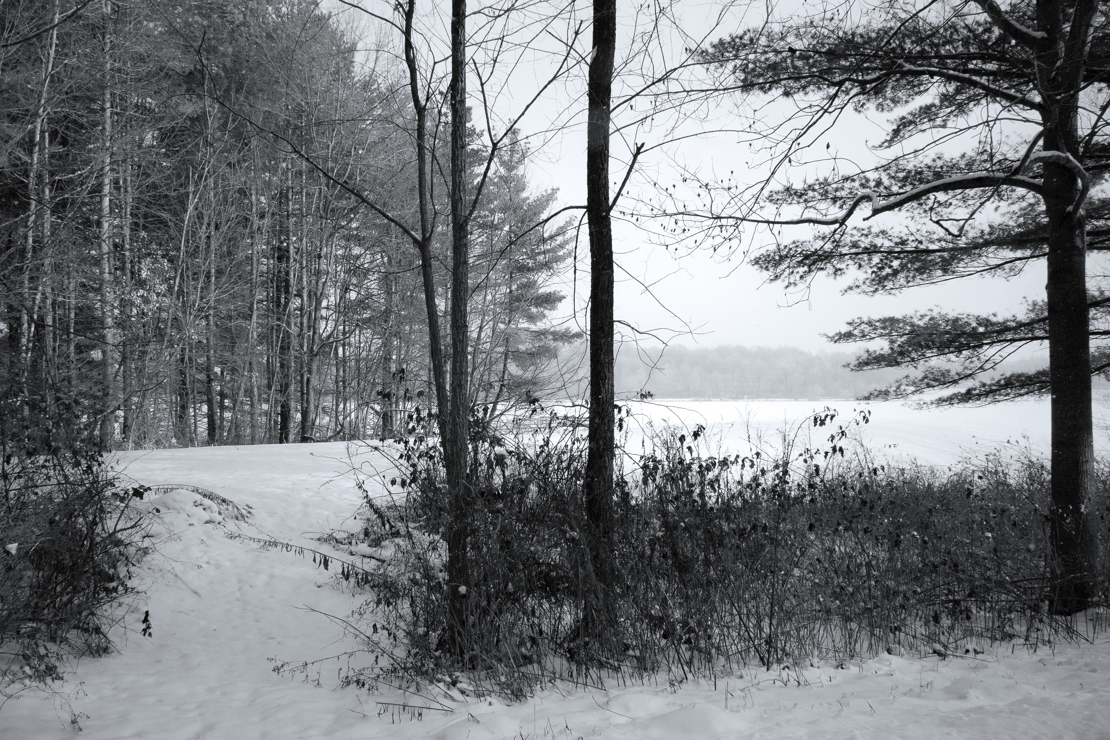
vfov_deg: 53.1
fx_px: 740
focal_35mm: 24
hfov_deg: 73.7
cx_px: 555
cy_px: 370
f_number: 7.1
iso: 800
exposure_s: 1/1600
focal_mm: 8.8
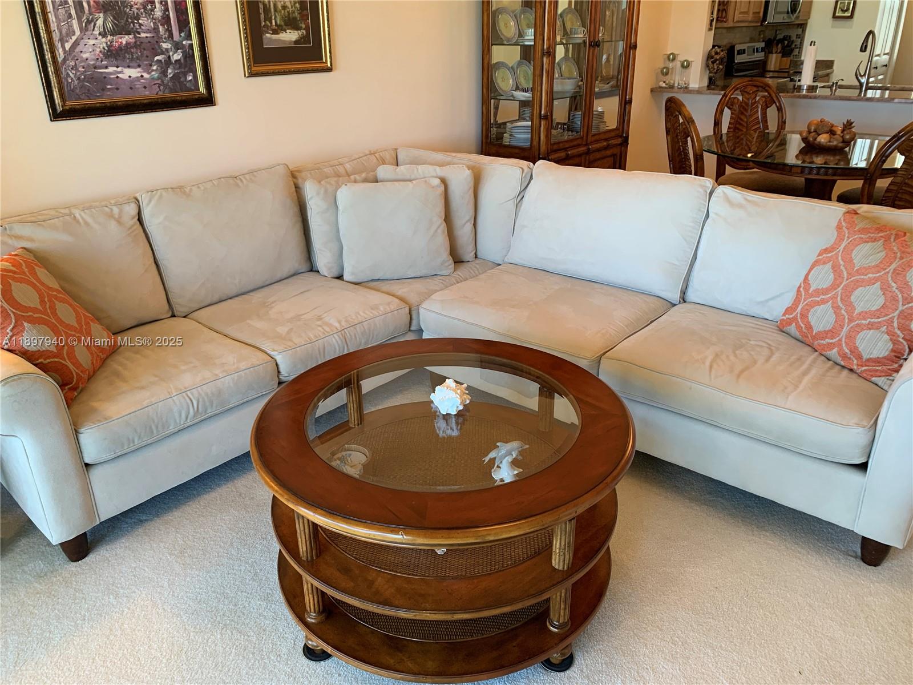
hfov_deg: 67.3
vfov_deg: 53.1
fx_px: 686
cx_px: 456
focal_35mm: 26
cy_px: 342
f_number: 1.8
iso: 100
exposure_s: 1/60
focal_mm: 4.25
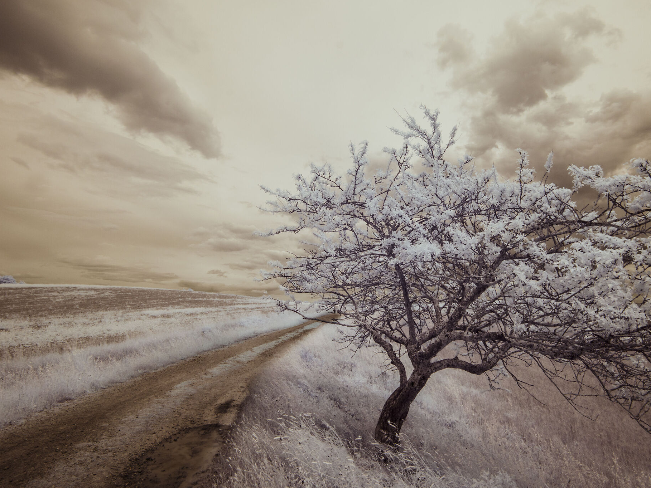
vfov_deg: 68.5
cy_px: 218
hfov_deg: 84.4
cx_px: 357
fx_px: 357
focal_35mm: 19
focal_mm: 10
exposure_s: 1/160
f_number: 9
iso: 100
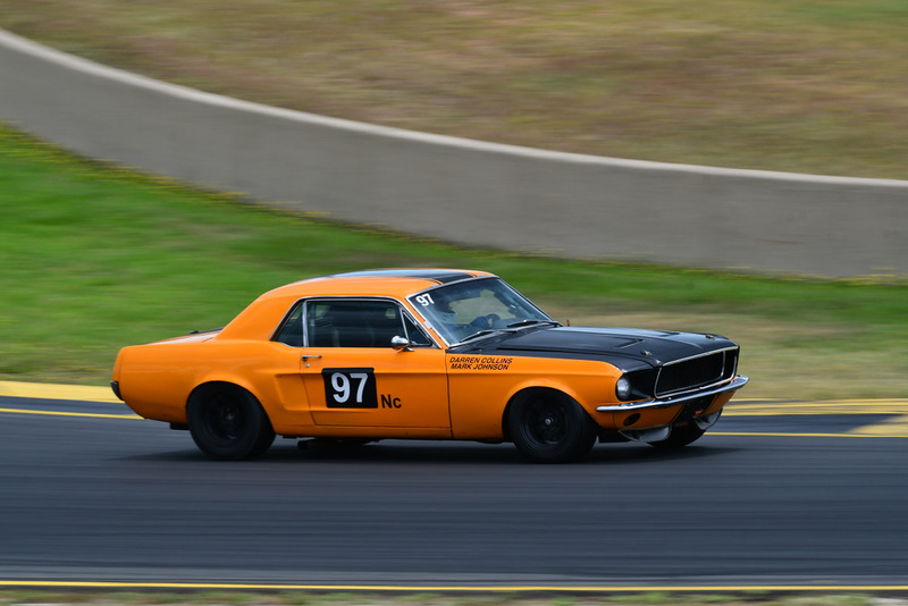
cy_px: 303
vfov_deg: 3.0
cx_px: 454
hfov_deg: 4.4
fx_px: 11732
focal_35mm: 465
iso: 160
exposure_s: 1/125
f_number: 11
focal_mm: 310
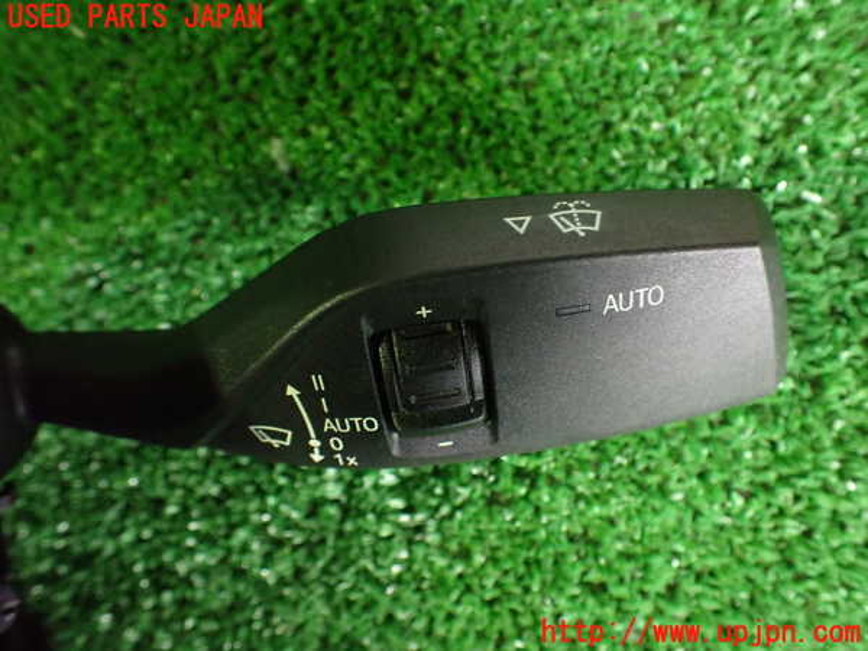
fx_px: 752
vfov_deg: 46.8
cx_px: 434
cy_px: 326
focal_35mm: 30
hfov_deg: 60.0
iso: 1000
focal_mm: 5.4
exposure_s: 1/30
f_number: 2.3
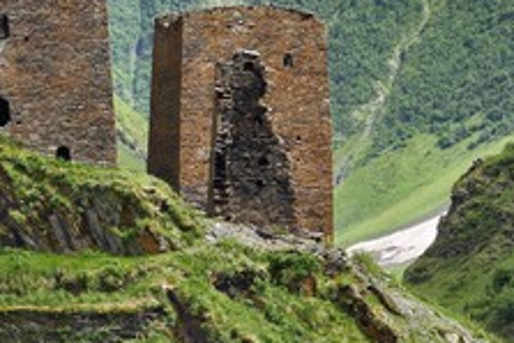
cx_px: 316
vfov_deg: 5.9
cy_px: 104
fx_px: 3357
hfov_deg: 8.8
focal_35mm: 235
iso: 200
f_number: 8
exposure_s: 1/250
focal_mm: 125
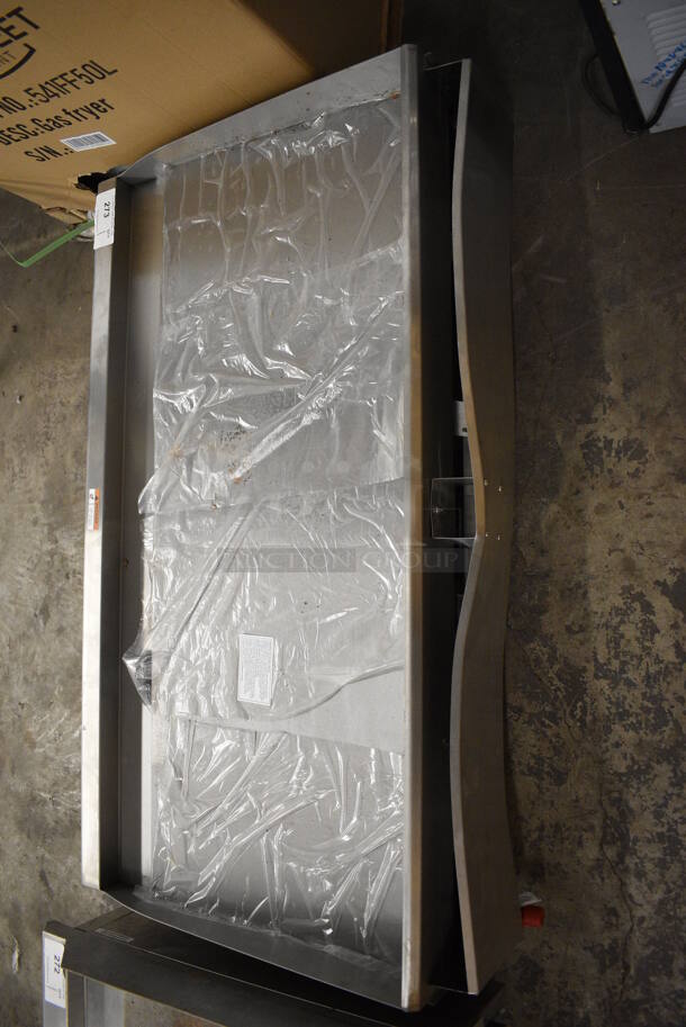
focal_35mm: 27
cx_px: 343
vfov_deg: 67.3
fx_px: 771
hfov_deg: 48.0
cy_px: 514
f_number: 3.5
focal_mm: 18
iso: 2000
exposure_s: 1/125
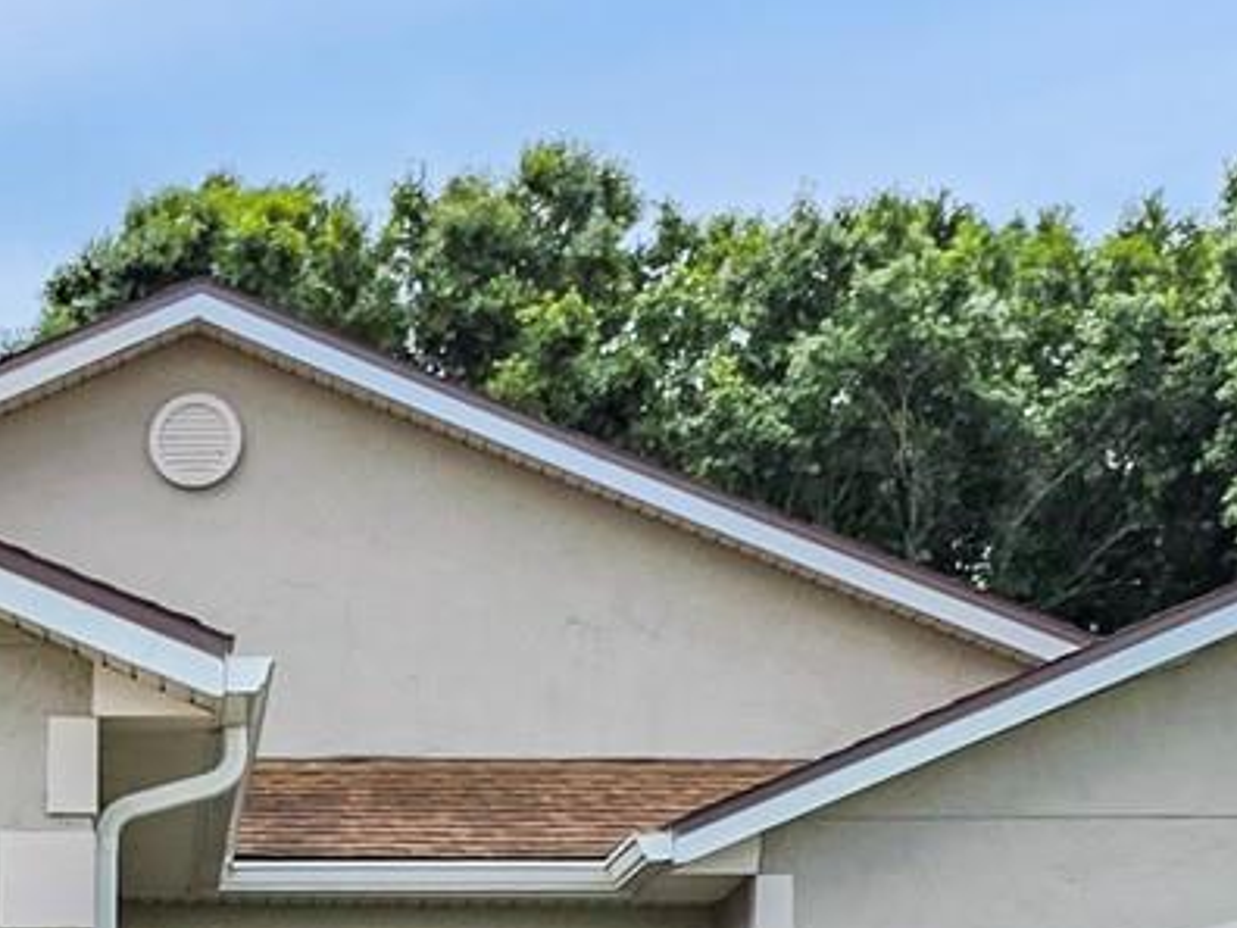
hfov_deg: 20.6
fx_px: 3323
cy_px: 800
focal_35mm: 93
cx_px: 91
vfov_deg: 15.7
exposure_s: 1/1429
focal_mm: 6.3
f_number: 1.7
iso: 12
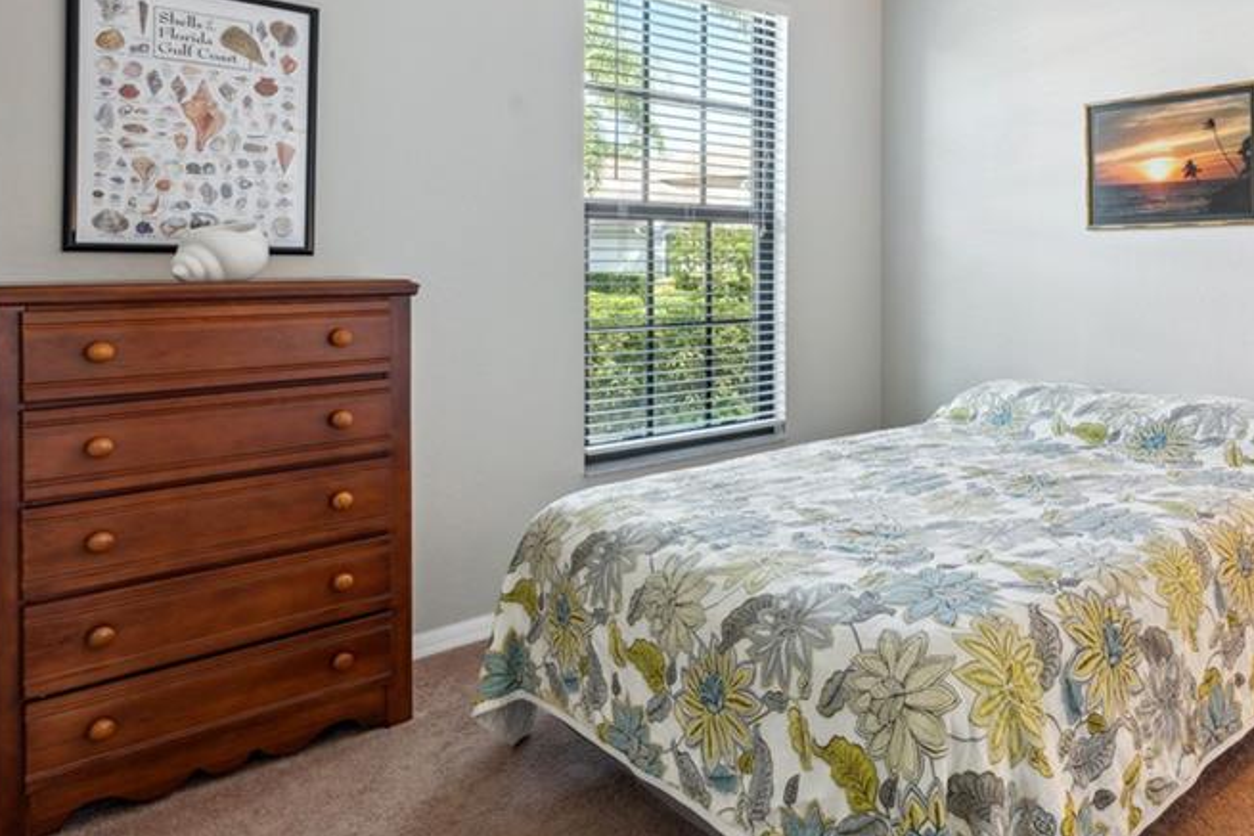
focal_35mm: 25
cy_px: 265
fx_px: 871
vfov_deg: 50.2
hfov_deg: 66.7
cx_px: 952
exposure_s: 1/5
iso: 200
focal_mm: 16
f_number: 9
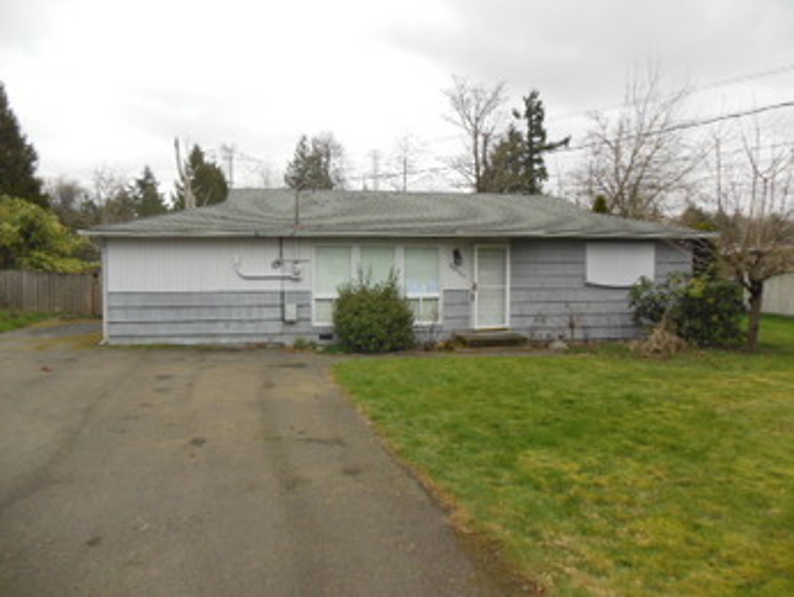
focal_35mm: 25
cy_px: 298
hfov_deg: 69.4
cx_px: 397
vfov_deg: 54.9
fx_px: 574
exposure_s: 1/500
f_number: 3.2
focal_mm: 4.5
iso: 125
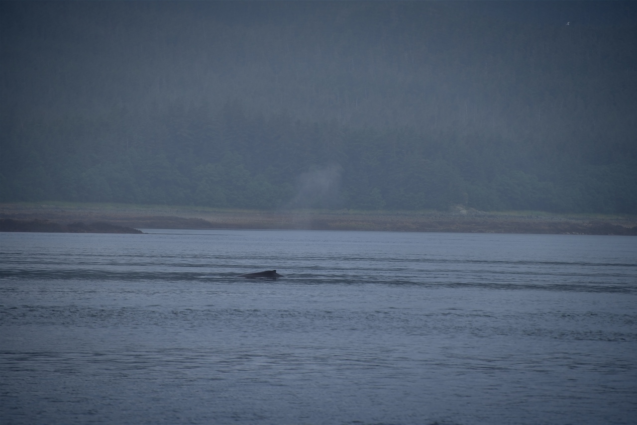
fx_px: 5309
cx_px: 318
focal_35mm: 300
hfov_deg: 6.9
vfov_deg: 4.6
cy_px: 212
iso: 110
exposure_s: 1/640
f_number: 5.6
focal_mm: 300
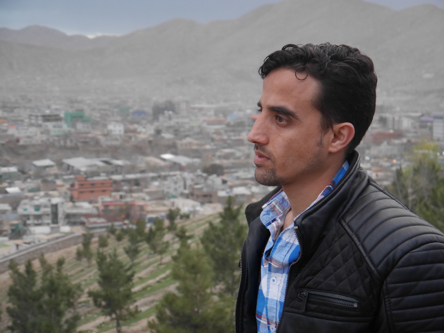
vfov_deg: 25.2
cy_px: 166
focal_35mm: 58
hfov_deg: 33.2
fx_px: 744
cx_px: 222
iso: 1250
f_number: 4.9
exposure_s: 1/60
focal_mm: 29
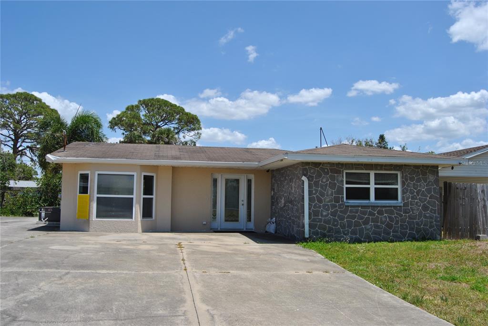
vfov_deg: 43.7
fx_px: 407
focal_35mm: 30
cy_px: 163
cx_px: 244
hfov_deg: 61.9
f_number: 9
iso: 100
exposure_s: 1/320
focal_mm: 20
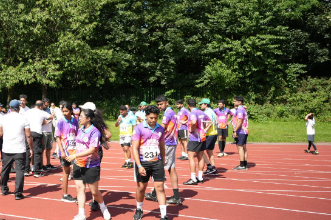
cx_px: 33
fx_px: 414
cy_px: 78
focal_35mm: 45
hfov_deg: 40.4
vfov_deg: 29.7
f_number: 2.8
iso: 400
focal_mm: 24
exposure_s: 1/4000
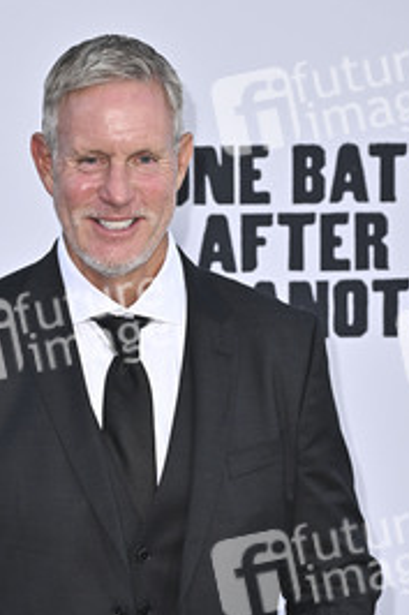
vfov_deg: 17.1
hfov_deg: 11.5
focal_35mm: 119
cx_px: 120
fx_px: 2030
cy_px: 449
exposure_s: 1/320
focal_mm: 79
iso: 800
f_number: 5
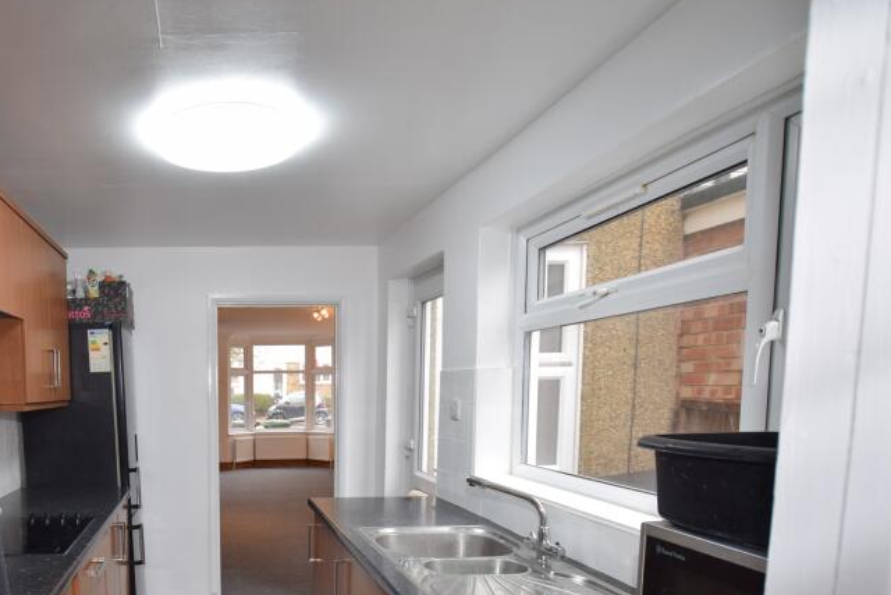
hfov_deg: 68.7
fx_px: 594
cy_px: 463
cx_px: 217
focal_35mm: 24
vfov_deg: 50.4
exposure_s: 1/60
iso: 400
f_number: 4
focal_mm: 10
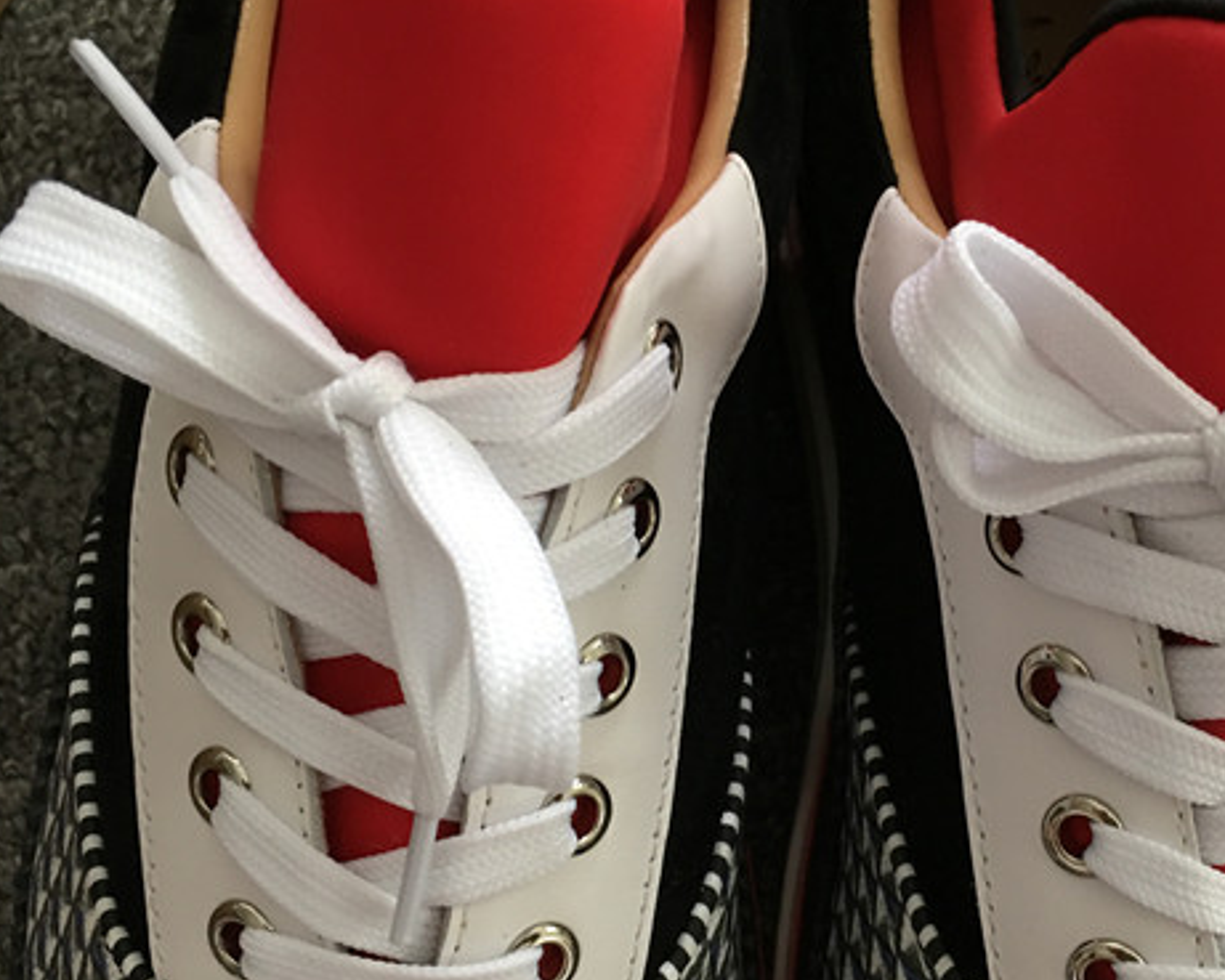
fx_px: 1559
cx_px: 763
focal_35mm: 43
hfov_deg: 42.6
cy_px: 580
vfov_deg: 34.8
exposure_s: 1/17
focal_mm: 4.15
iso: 64
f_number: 2.2
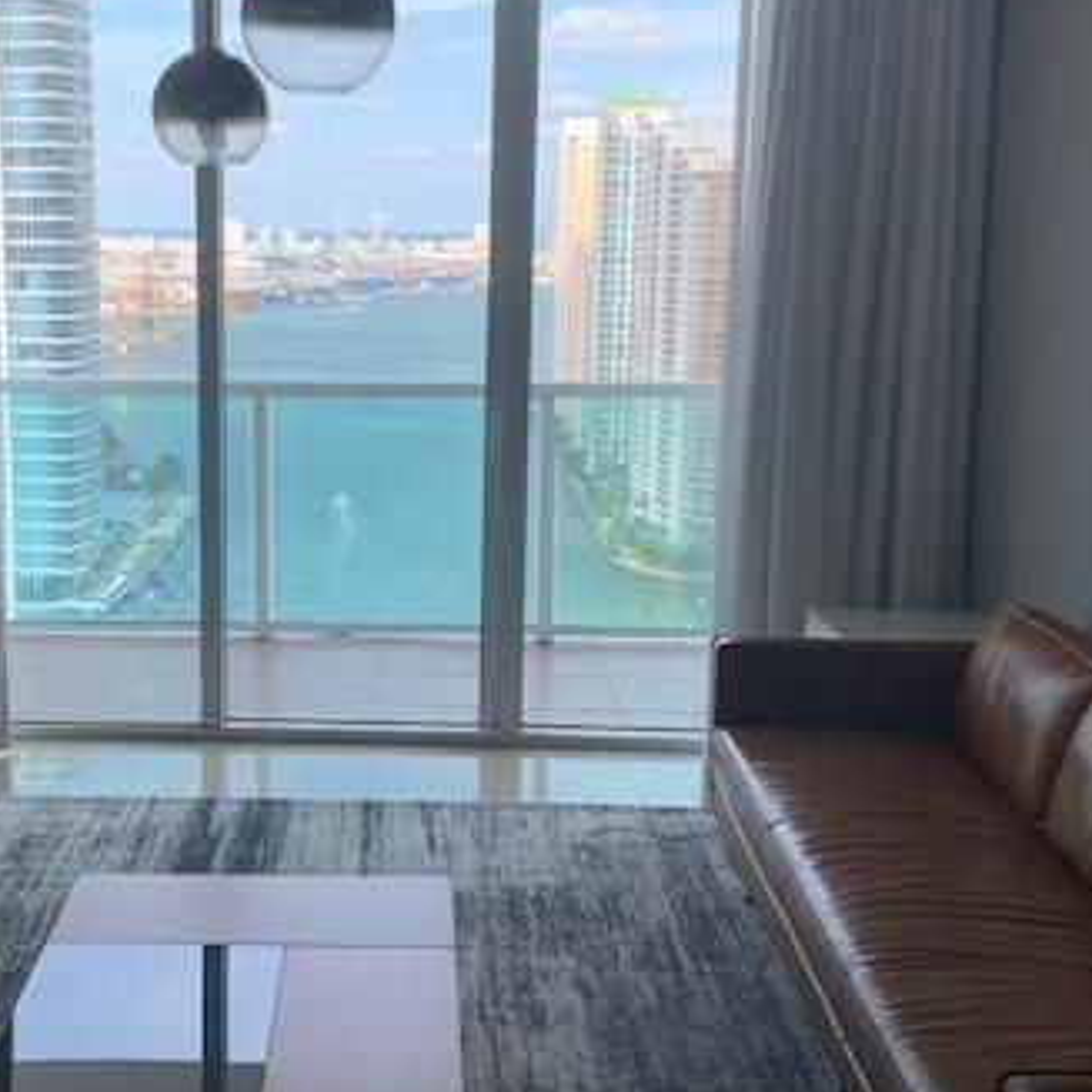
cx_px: 367
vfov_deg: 37.5
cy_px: 491
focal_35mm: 45
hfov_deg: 37.2
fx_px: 1606
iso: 25
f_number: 1.8
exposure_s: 1/317
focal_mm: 4.25
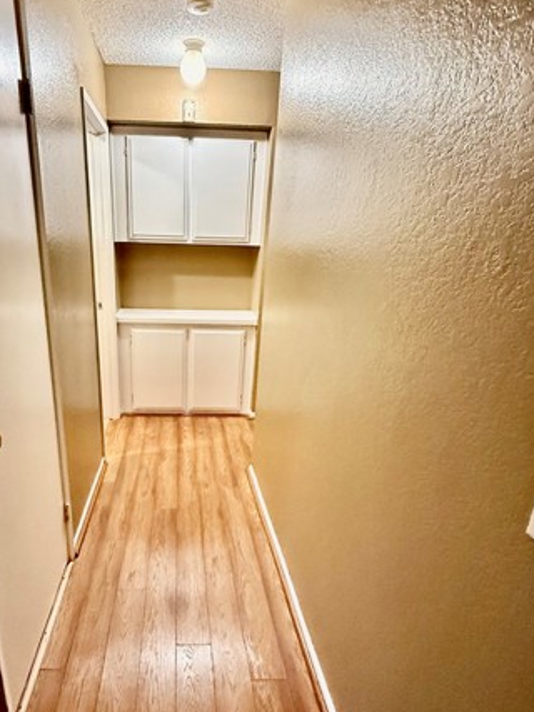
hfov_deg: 62.5
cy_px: 404
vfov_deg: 78.6
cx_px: 197
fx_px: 432
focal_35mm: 21
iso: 800
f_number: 2.2
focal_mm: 2.22
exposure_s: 1/60
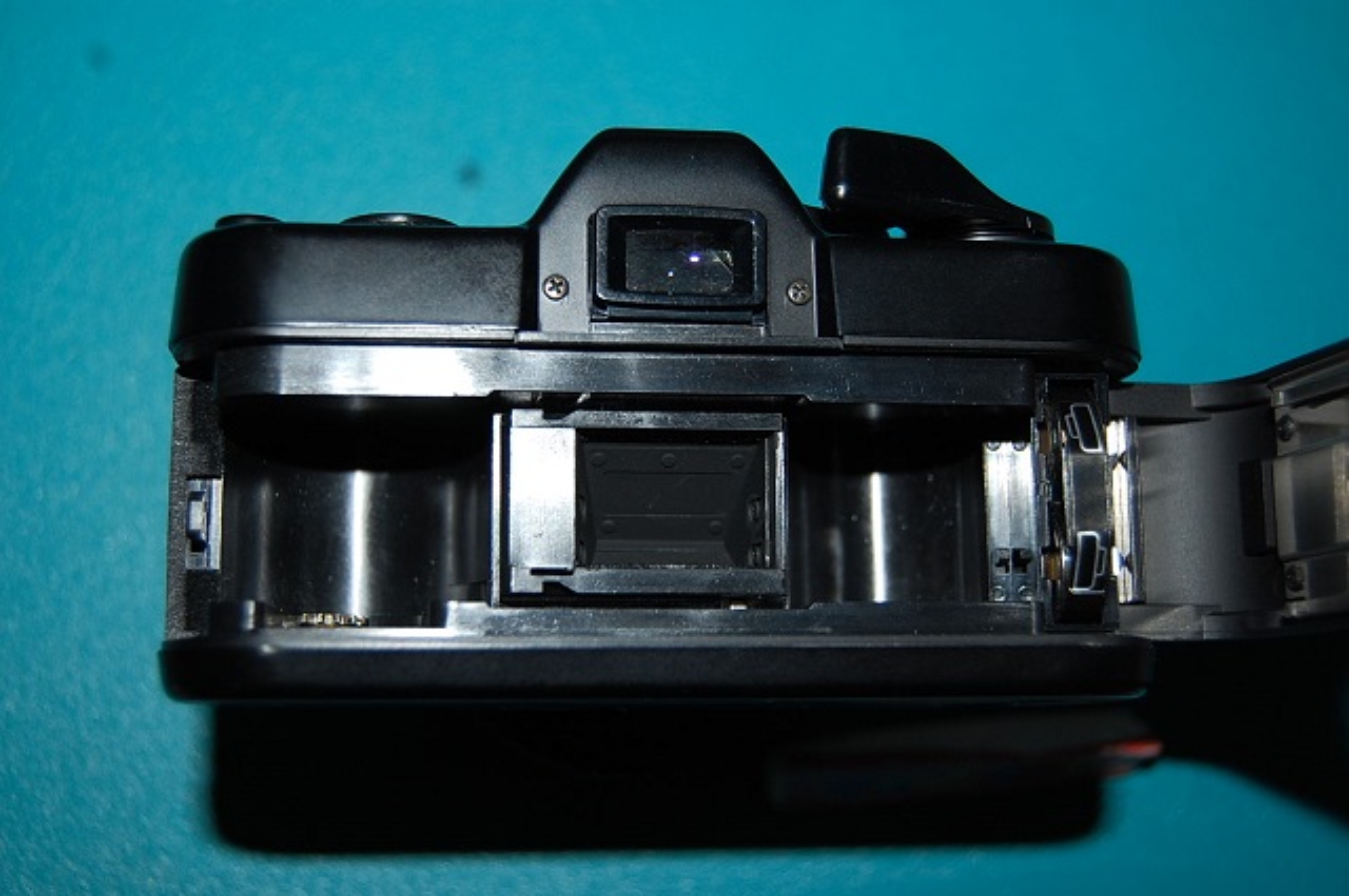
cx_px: 674
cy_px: 448
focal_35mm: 51
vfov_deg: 26.4
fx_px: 1909
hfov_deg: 38.9
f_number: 4.5
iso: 250
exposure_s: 1/60
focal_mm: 34
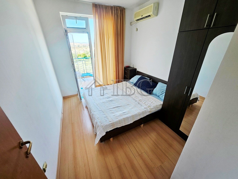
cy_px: 90
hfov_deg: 106.2
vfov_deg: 89.9
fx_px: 89
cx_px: 119
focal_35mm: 13
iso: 32
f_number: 2.2
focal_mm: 1.7
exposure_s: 1/50
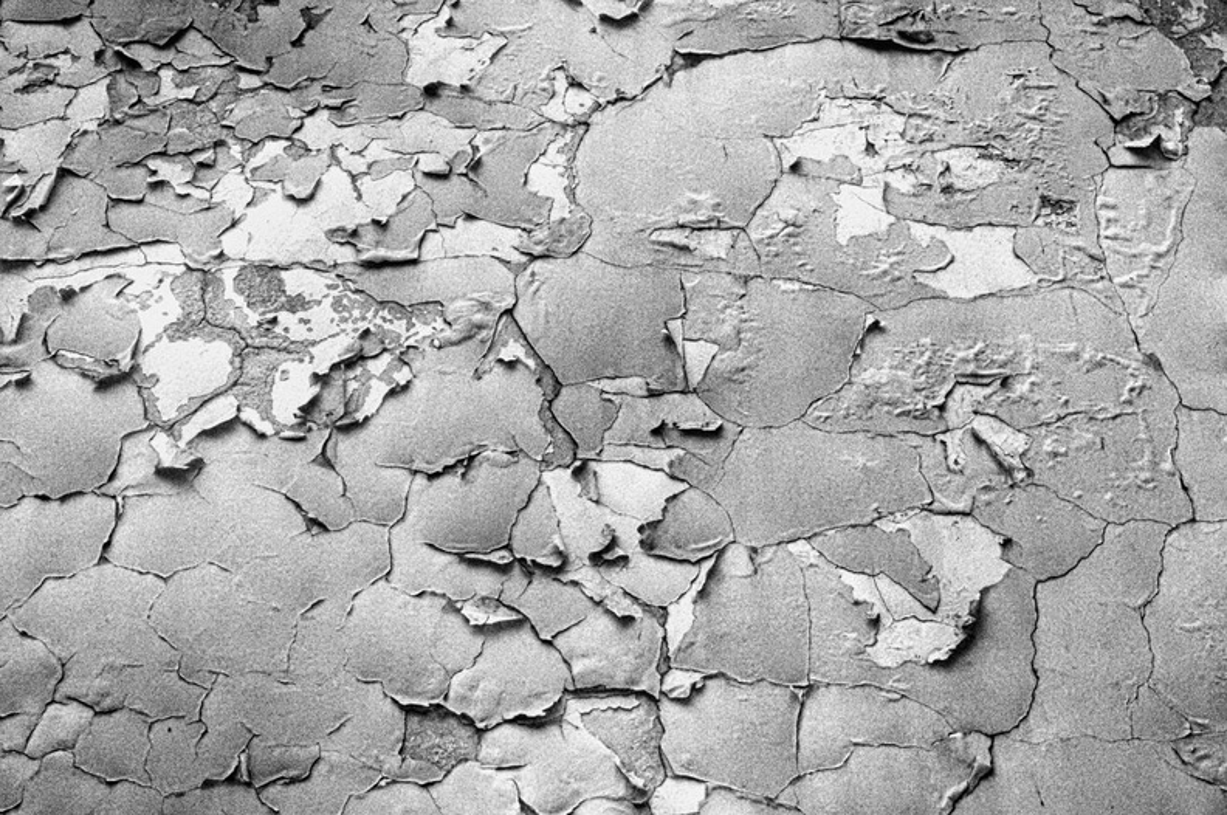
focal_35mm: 58
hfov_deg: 34.2
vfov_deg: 23.1
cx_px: 614
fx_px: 1991
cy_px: 408
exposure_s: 1/3200
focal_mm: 39
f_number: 14
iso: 6400
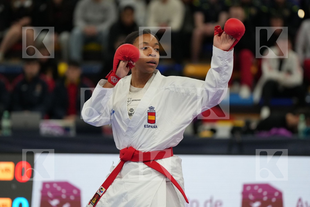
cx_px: 155
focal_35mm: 300
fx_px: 2583
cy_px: 104
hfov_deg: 6.9
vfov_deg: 4.6
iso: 2000
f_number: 2.8
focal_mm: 200
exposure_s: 1/1000
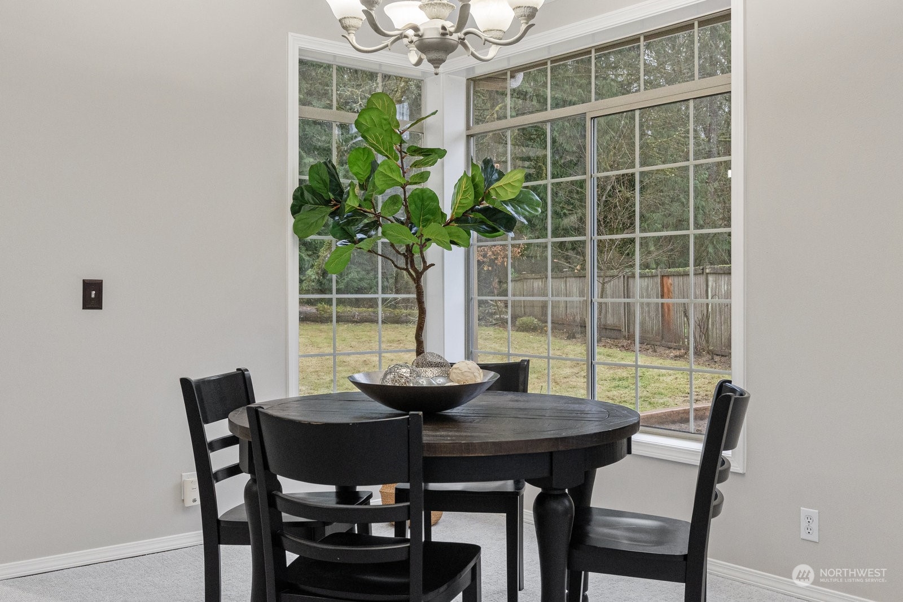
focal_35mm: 37
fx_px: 928
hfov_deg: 51.9
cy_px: 301
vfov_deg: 35.9
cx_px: 452
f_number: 7.1
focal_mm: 25
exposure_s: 1/50
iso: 1250
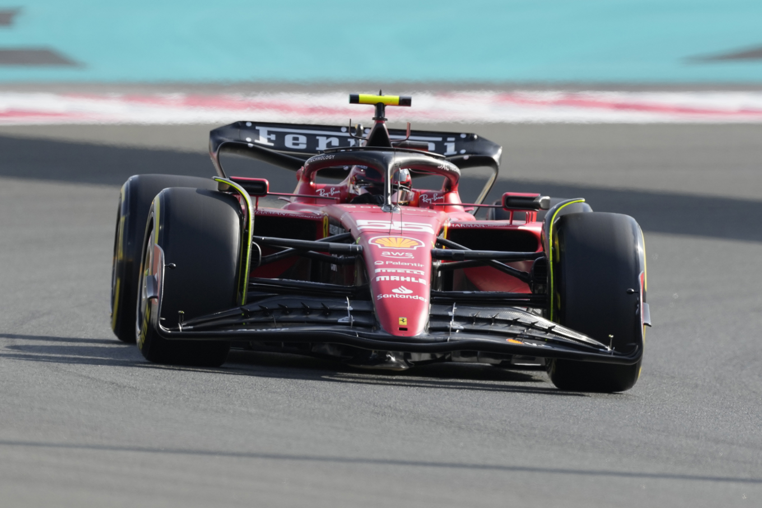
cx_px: 381
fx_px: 12696
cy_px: 254
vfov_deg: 2.3
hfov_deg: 3.4
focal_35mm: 600
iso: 400
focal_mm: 600
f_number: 5
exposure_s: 1/1600
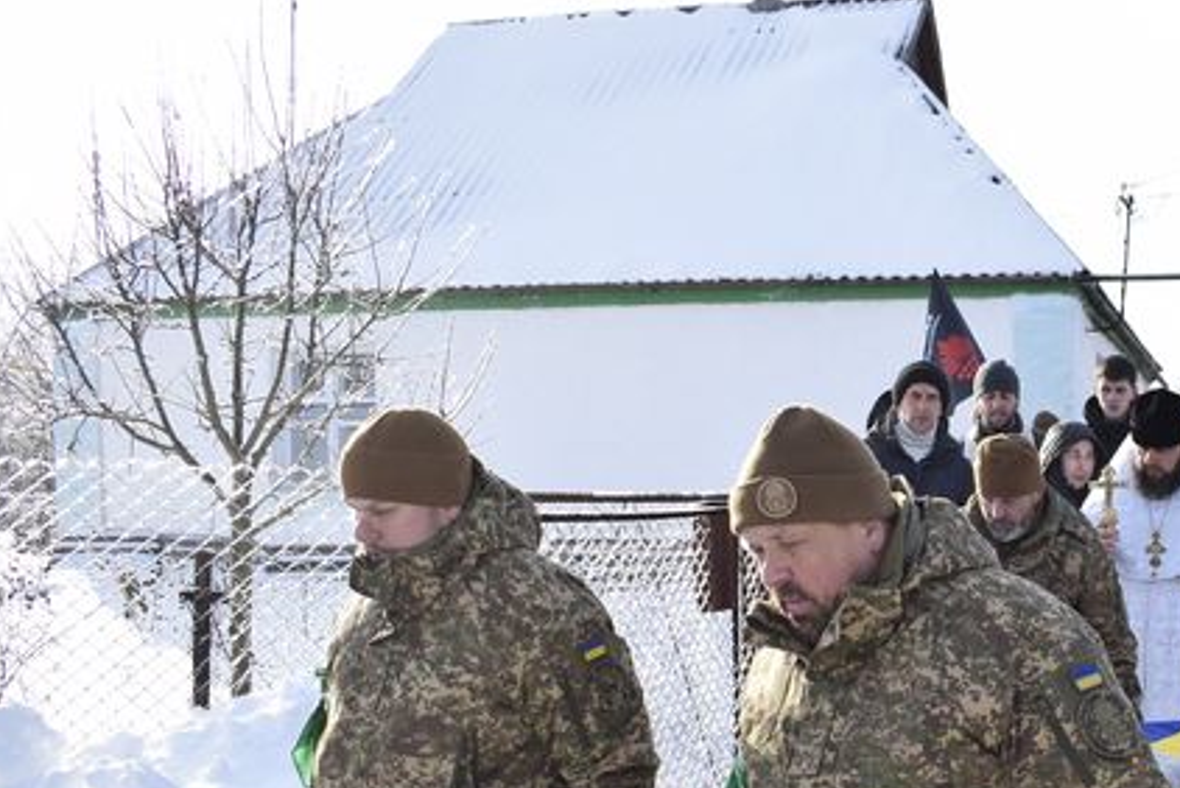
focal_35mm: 48
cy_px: 672
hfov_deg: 38.8
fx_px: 1574
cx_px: 1012
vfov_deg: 27.3
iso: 200
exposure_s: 1/640
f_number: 5
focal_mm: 18
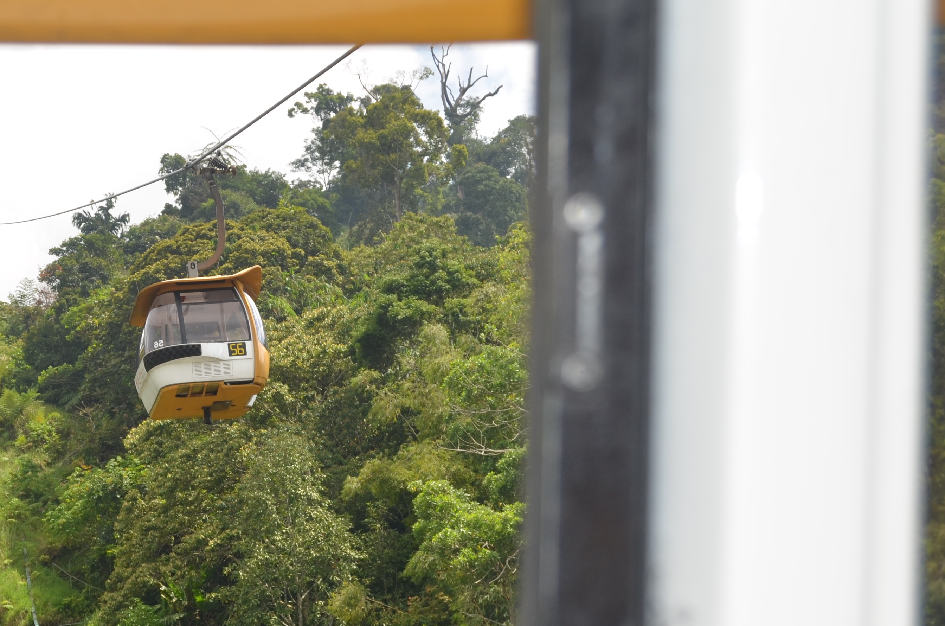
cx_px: 192
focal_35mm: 77
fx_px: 2017
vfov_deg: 17.6
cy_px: 389
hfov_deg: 25.9
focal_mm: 28
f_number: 5.6
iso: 100
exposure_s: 1/200
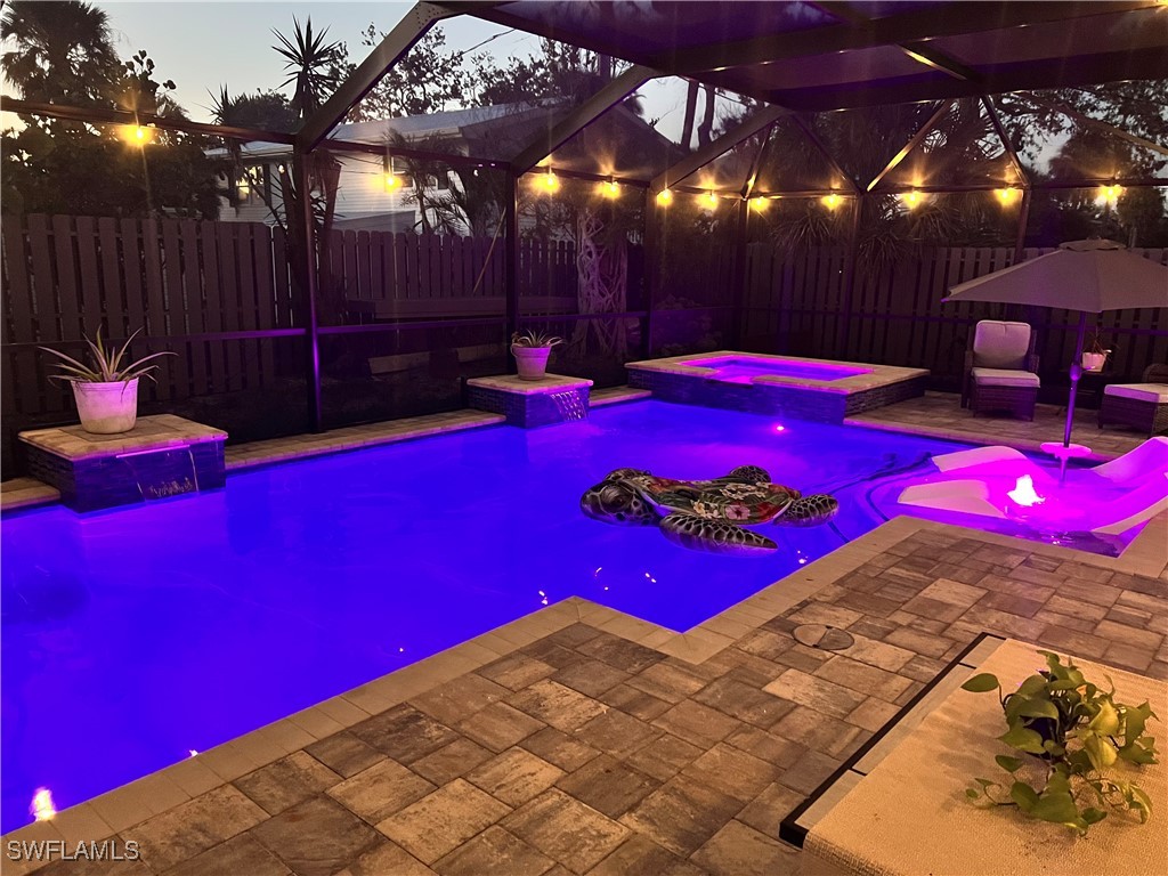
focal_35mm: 26
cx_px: 584
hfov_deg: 67.3
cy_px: 438
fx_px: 877
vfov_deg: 53.1
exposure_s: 1/30
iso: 640
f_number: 1.5
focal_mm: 5.7
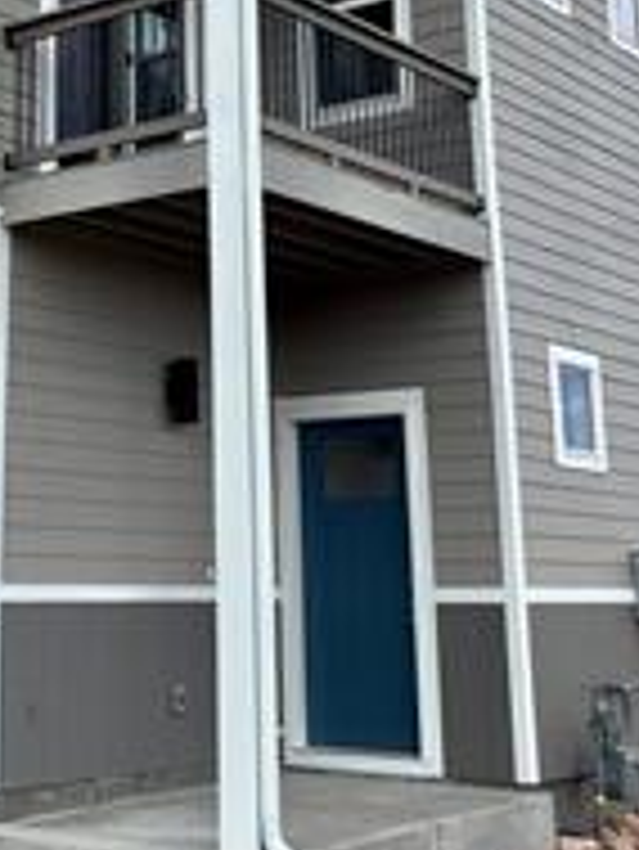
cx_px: 130
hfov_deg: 22.0
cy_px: 94
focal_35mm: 66
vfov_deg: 28.3
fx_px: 1623
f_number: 1.6
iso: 50
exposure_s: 1/2342
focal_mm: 5.96
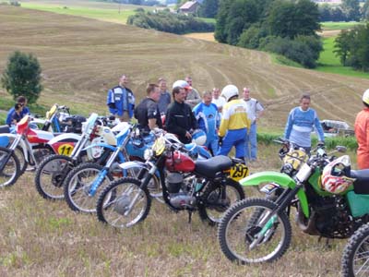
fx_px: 1119
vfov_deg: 14.1
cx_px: 184
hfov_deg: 18.7
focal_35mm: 105
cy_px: 138
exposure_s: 1/125
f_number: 5
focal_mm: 17.4
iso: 80
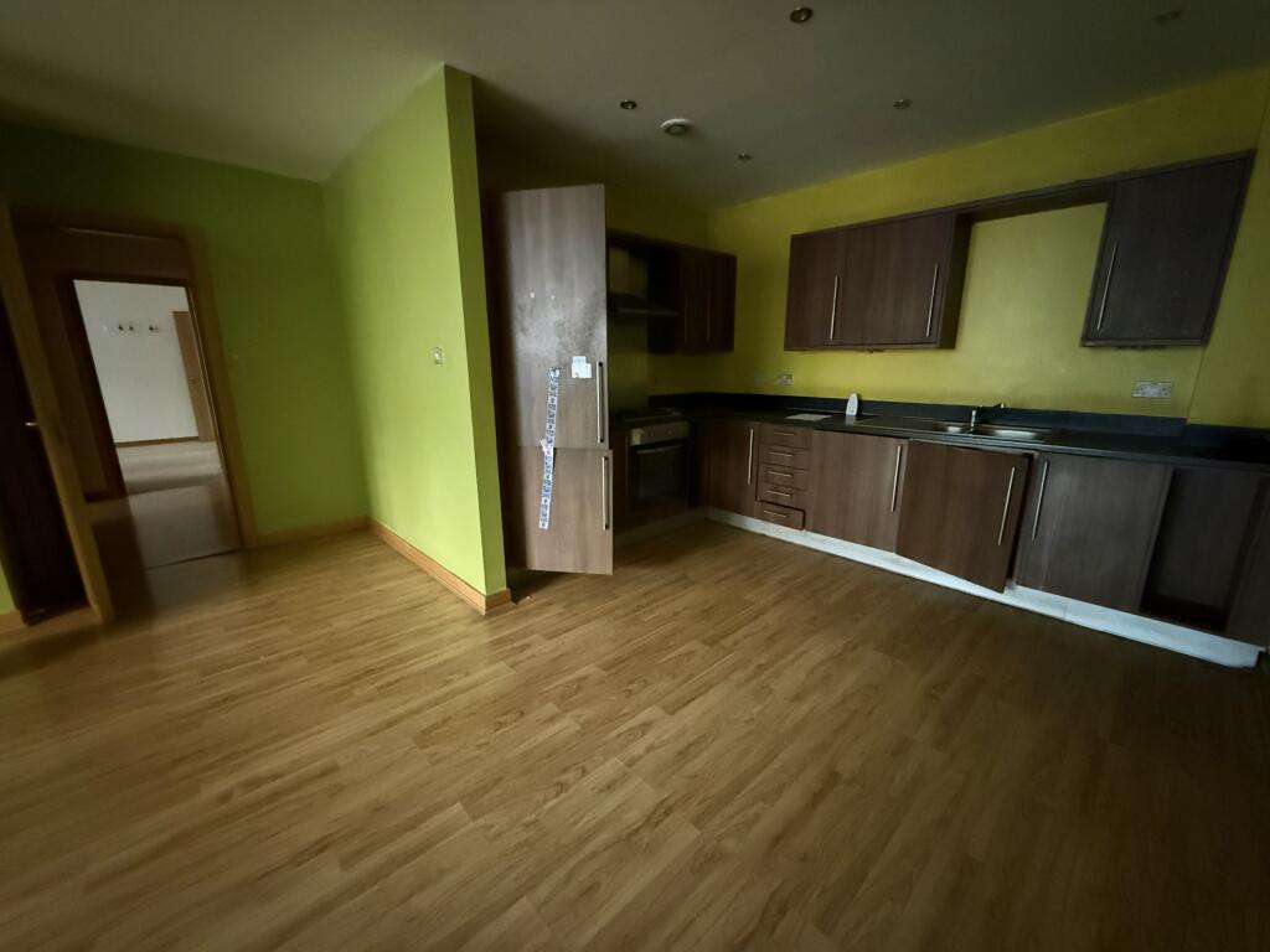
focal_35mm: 14
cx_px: 635
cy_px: 476
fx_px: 514
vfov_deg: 85.7
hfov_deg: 102.1
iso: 2000
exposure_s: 1/30
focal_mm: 2.22
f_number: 2.2
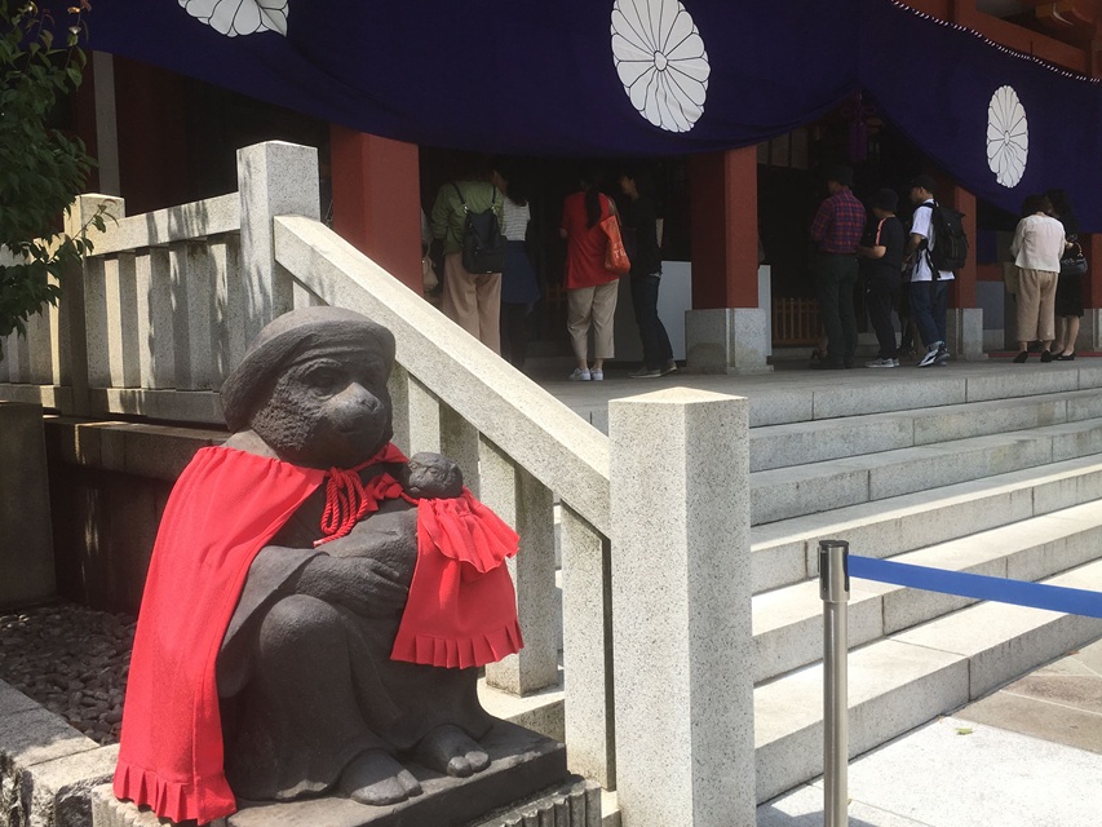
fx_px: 1083
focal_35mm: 34
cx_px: 536
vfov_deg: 41.8
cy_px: 399
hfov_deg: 53.9
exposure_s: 1/1350
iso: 25
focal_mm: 4.15
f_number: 2.2
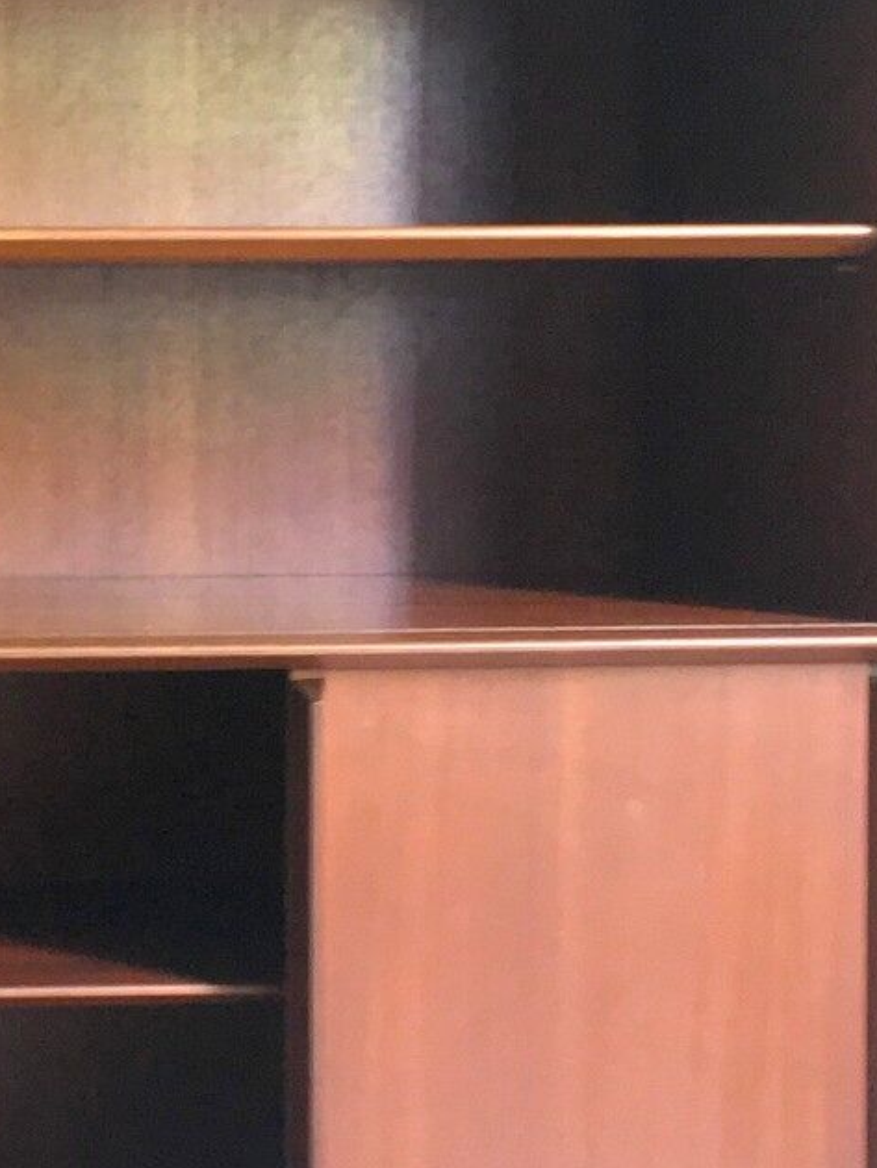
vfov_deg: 21.2
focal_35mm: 92
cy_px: 382
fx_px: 3106
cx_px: -350
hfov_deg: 15.1
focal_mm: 4.15
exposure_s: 1/17
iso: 200
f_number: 2.2
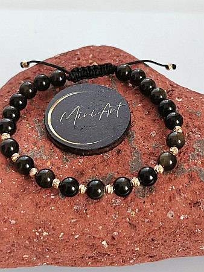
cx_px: 102
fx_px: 518
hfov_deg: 22.3
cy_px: 136
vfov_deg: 29.4
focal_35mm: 66
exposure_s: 1/50
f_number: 1.6
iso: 160
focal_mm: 5.56
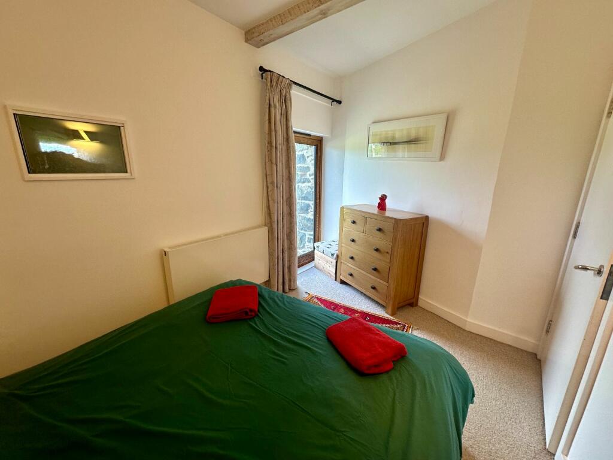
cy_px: 230
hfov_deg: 102.1
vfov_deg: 85.7
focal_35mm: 14
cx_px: 306
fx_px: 248
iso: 80
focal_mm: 2.22
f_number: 2.2
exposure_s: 1/100
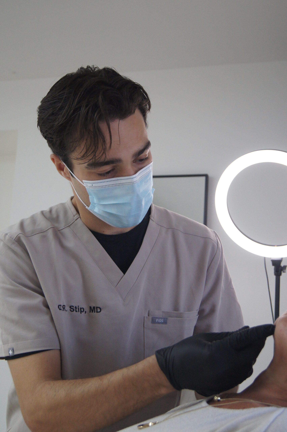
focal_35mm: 60
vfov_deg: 33.4
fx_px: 719
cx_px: 144
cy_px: 216
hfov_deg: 22.6
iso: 1600
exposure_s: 1/160
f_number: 5
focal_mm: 40
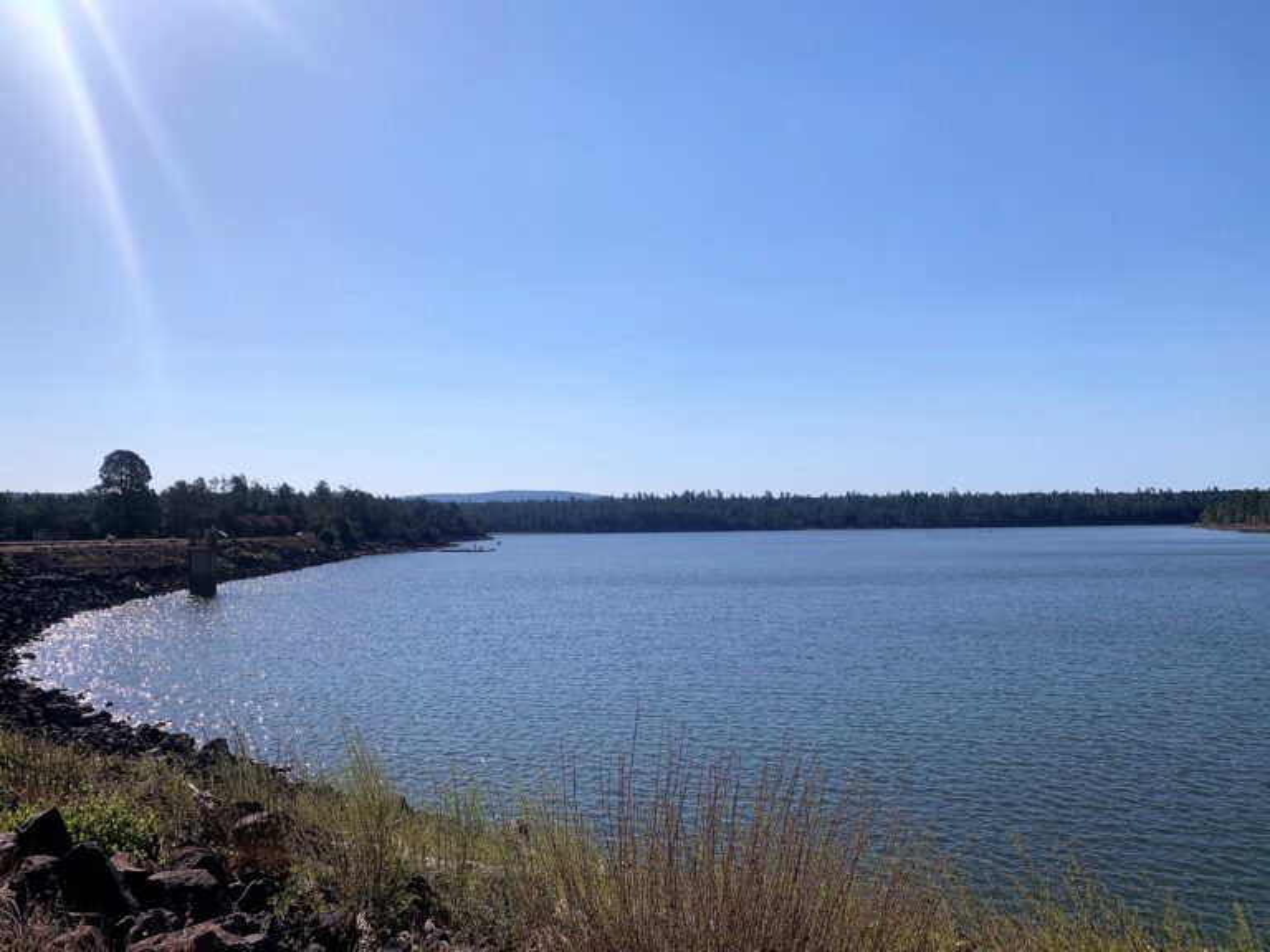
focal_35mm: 26
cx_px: 635
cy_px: 476
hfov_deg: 67.3
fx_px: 954
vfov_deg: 53.1
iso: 25
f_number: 1.8
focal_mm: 4.25
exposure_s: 1/5405
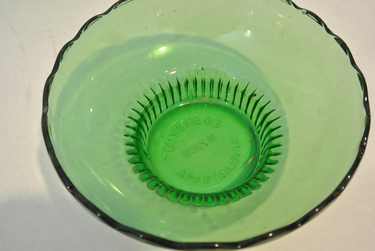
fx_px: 386
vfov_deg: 36.0
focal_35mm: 37
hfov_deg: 51.8
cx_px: 188
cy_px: 126
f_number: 4
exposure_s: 1/30
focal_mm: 14
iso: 1000
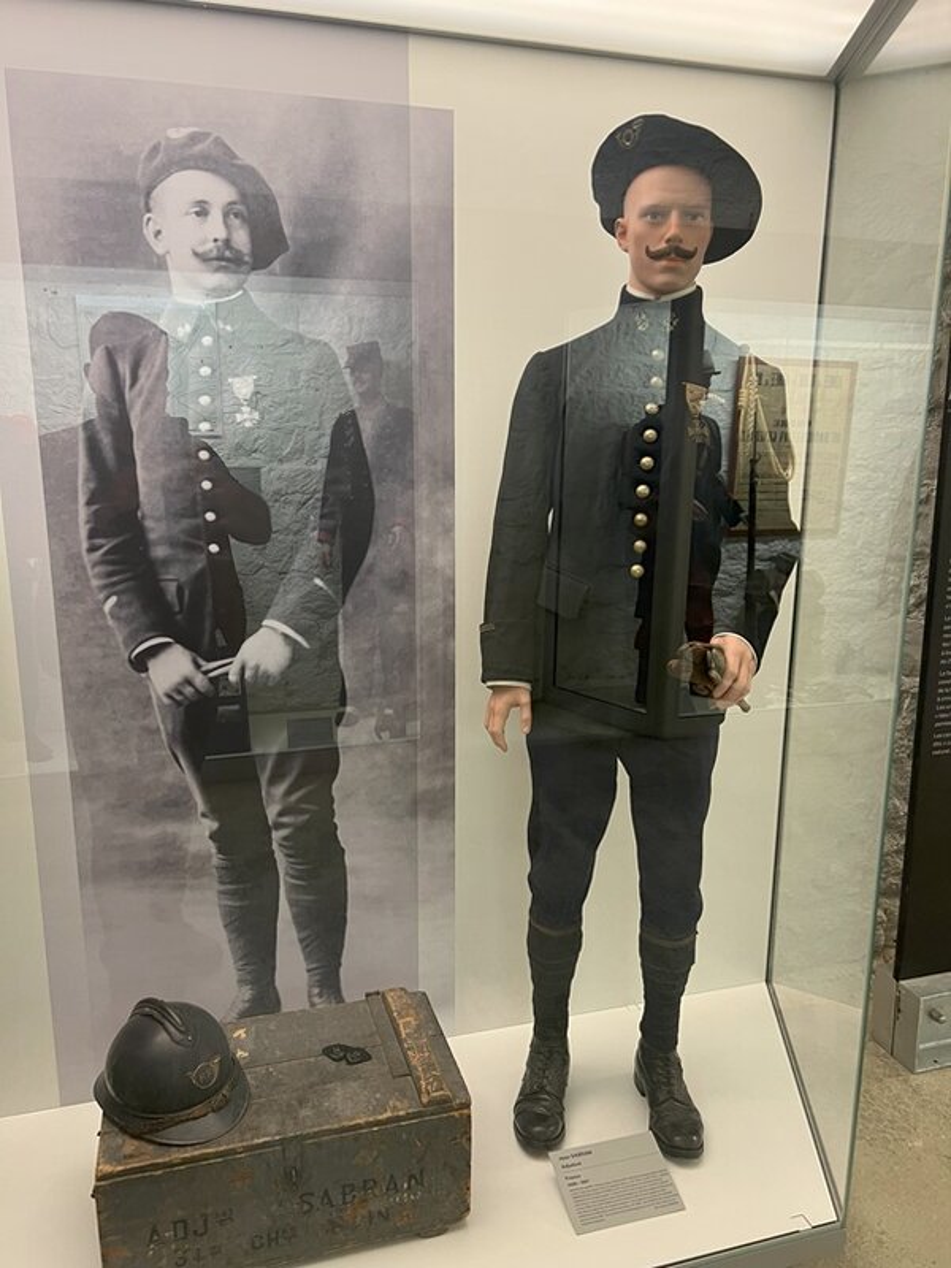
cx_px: 476
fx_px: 952
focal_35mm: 26
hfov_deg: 53.1
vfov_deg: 67.3
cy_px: 634
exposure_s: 1/57
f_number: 1.5
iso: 125
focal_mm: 5.7
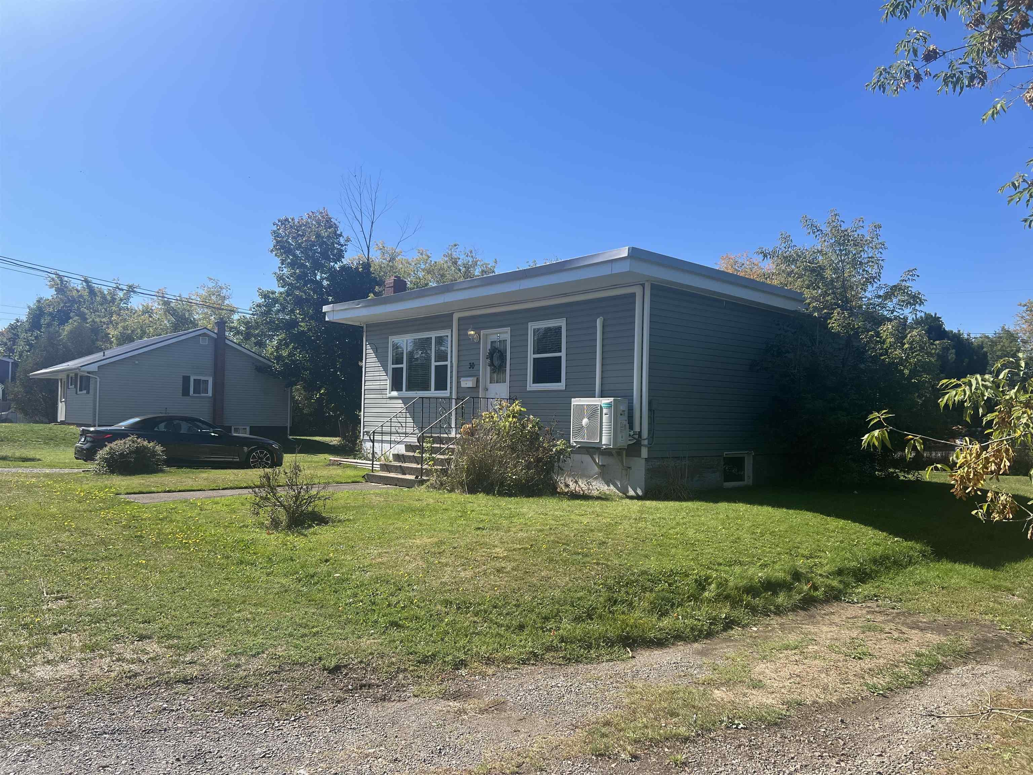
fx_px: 776
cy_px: 388
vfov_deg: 53.1
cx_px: 516
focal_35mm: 26
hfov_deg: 67.3
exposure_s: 1/3356
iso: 50
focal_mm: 5.7
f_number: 1.5
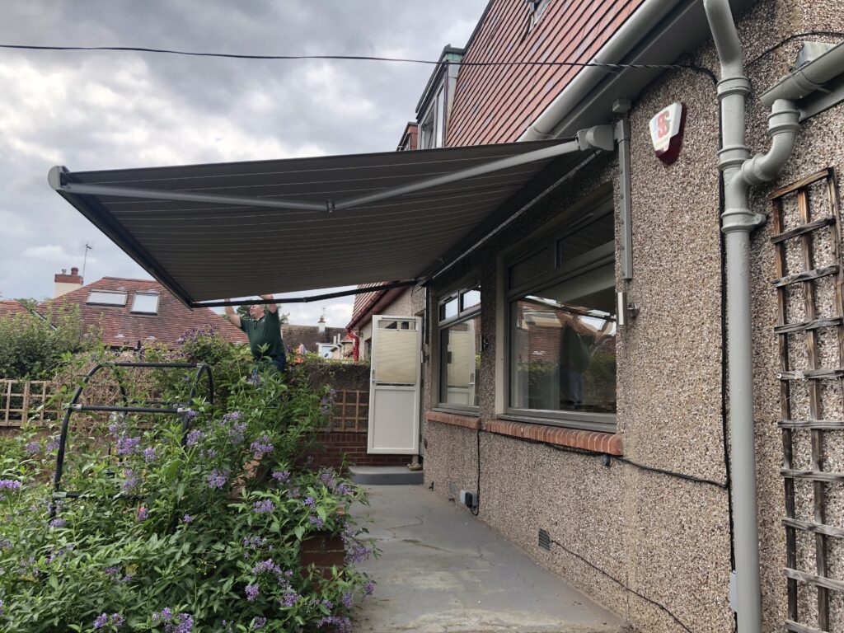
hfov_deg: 63.4
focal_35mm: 28
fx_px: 683
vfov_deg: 49.7
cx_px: 422
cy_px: 316
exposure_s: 1/545
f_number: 1.8
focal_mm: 3.99
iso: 20
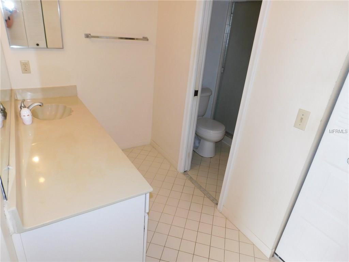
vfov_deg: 58.9
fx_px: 232
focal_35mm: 23
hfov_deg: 73.9
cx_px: 174
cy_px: 131
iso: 200
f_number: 3
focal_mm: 4
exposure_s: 1/30
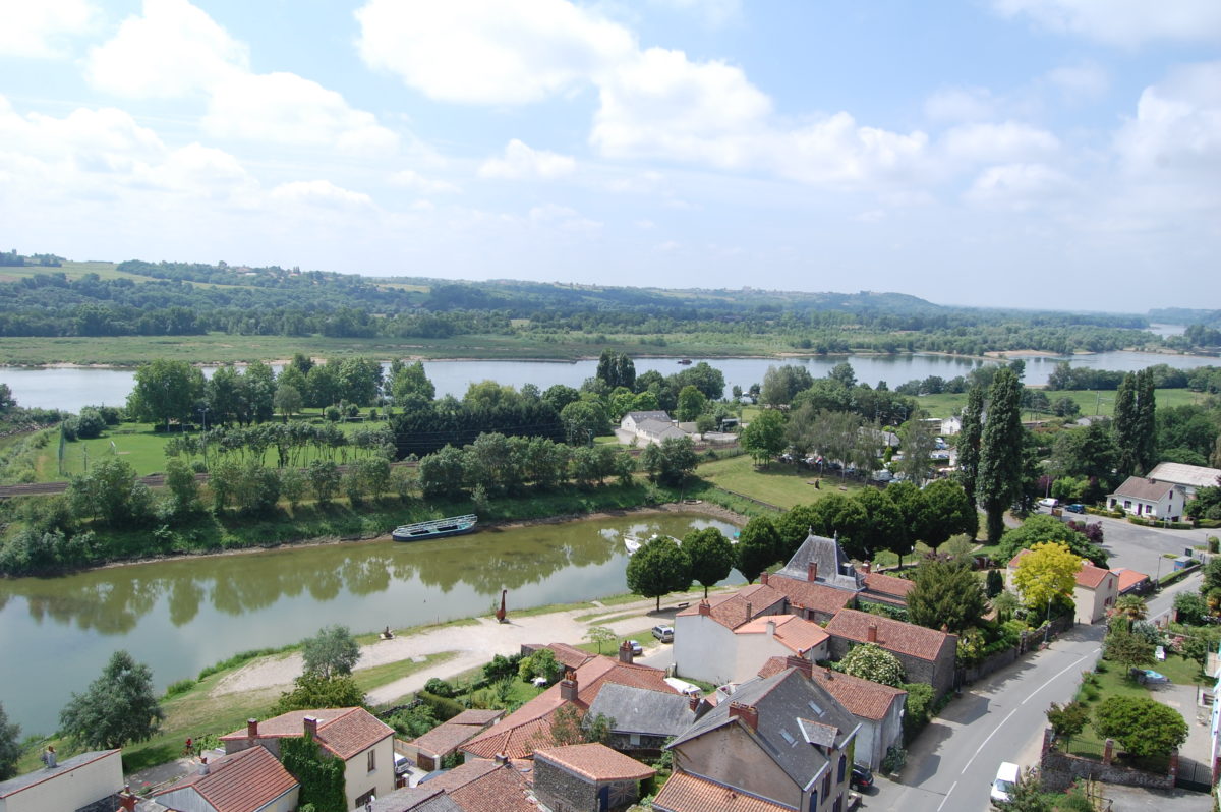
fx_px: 915
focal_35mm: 27
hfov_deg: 67.4
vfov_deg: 47.9
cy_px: 406
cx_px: 610
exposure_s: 1/400
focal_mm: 18
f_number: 8
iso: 200
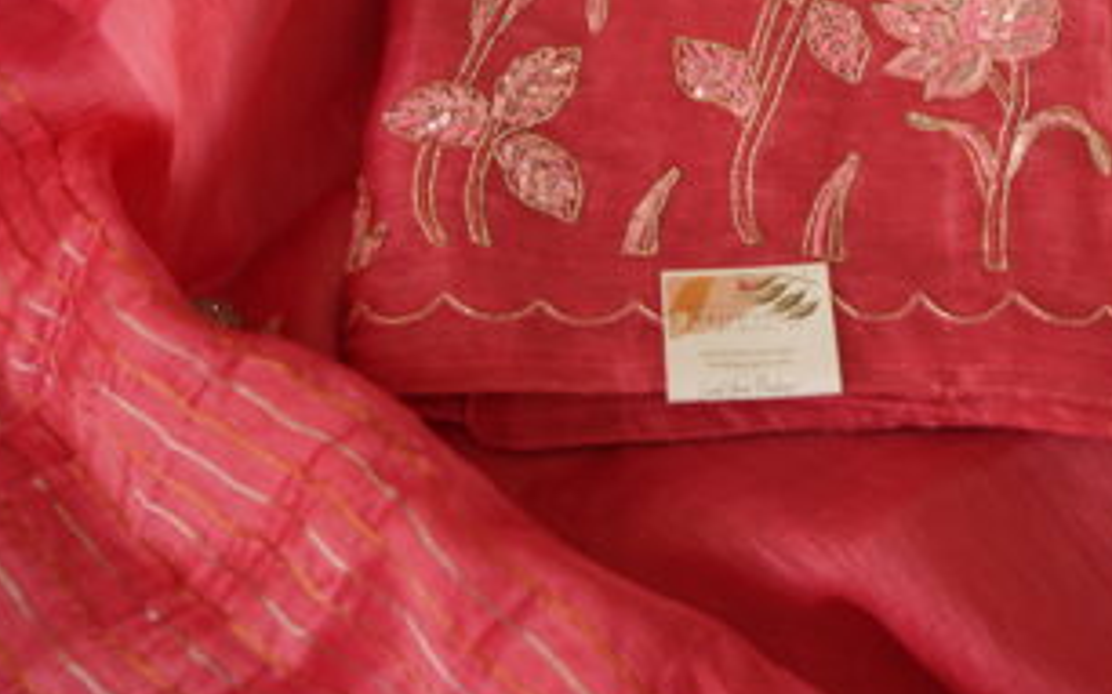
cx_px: 741
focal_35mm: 62
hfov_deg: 32.7
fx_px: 1878
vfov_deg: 20.3
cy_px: 15
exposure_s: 1/100
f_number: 6.3
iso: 400
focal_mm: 31
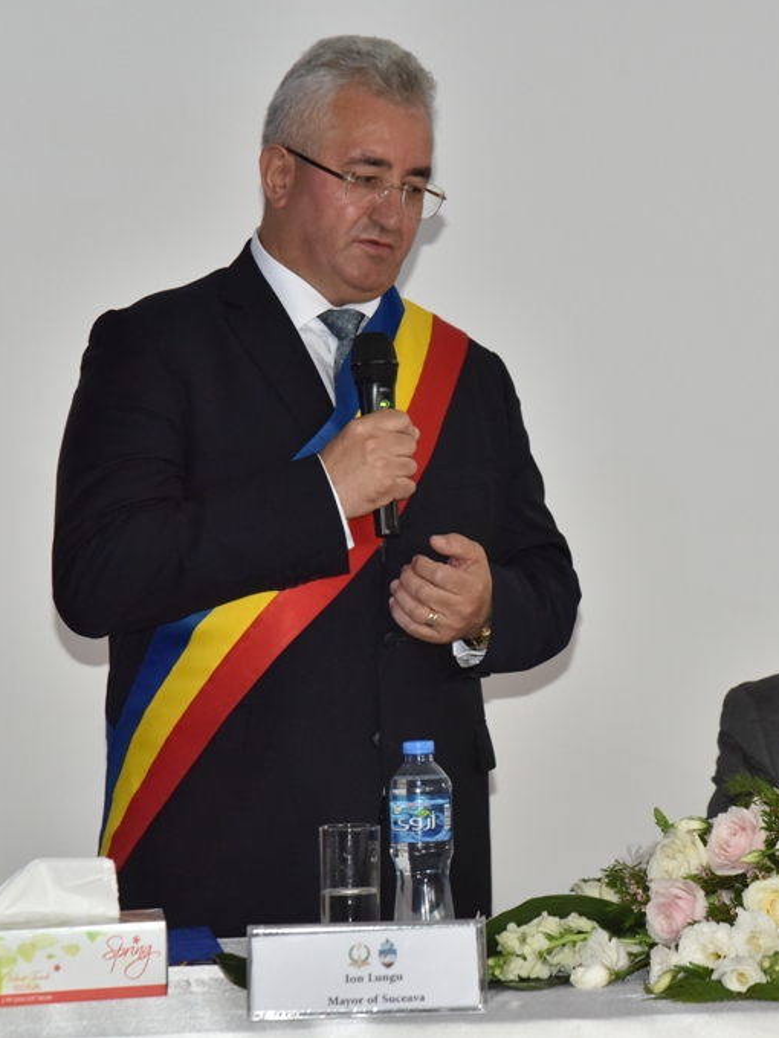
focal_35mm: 142
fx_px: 4261
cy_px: 518
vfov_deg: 13.9
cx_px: 533
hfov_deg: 10.4
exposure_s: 1/160
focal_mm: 98
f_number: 6.3
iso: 2500
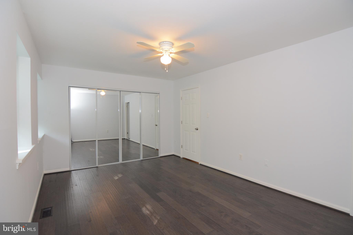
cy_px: 118
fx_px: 162
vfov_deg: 72.0
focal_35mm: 16
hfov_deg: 95.0
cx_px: 176
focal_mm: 11
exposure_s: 1/60
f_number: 4
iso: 800
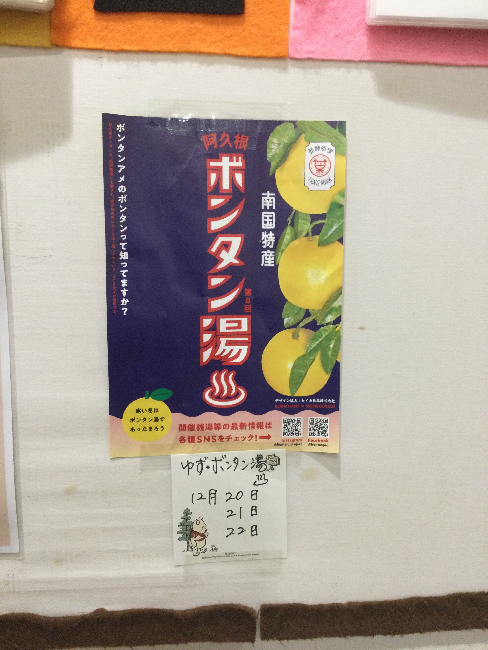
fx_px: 583
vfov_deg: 58.4
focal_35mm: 31
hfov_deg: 45.4
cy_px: 325
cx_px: 244
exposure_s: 1/30
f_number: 2.4
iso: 125
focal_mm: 3.3
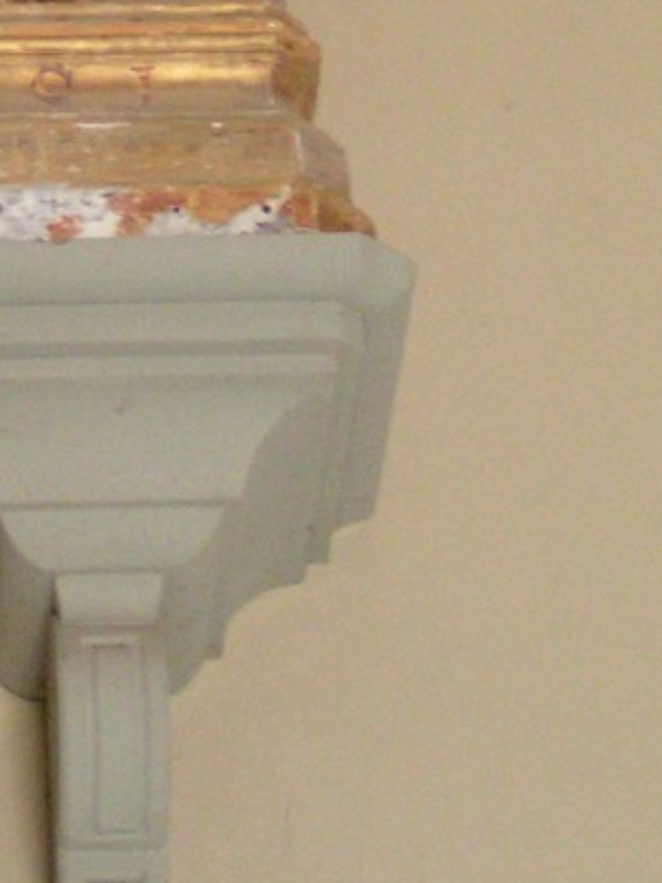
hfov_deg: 7.4
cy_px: -147
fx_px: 5100
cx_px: 2
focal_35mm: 200
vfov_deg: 9.8
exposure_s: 1/25
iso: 400
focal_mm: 11.5
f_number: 3.2
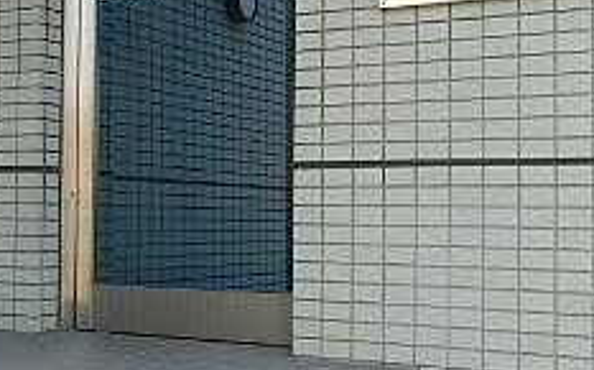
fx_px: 1132
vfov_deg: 18.5
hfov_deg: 28.8
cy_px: 168
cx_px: 125
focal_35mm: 70
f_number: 3
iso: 80
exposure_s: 1/160
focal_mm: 4.2
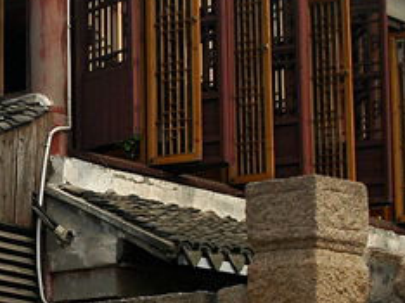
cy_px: 184
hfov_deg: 14.1
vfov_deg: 10.7
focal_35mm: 138
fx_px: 1613
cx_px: 12
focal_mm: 28
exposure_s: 1/200
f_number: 10
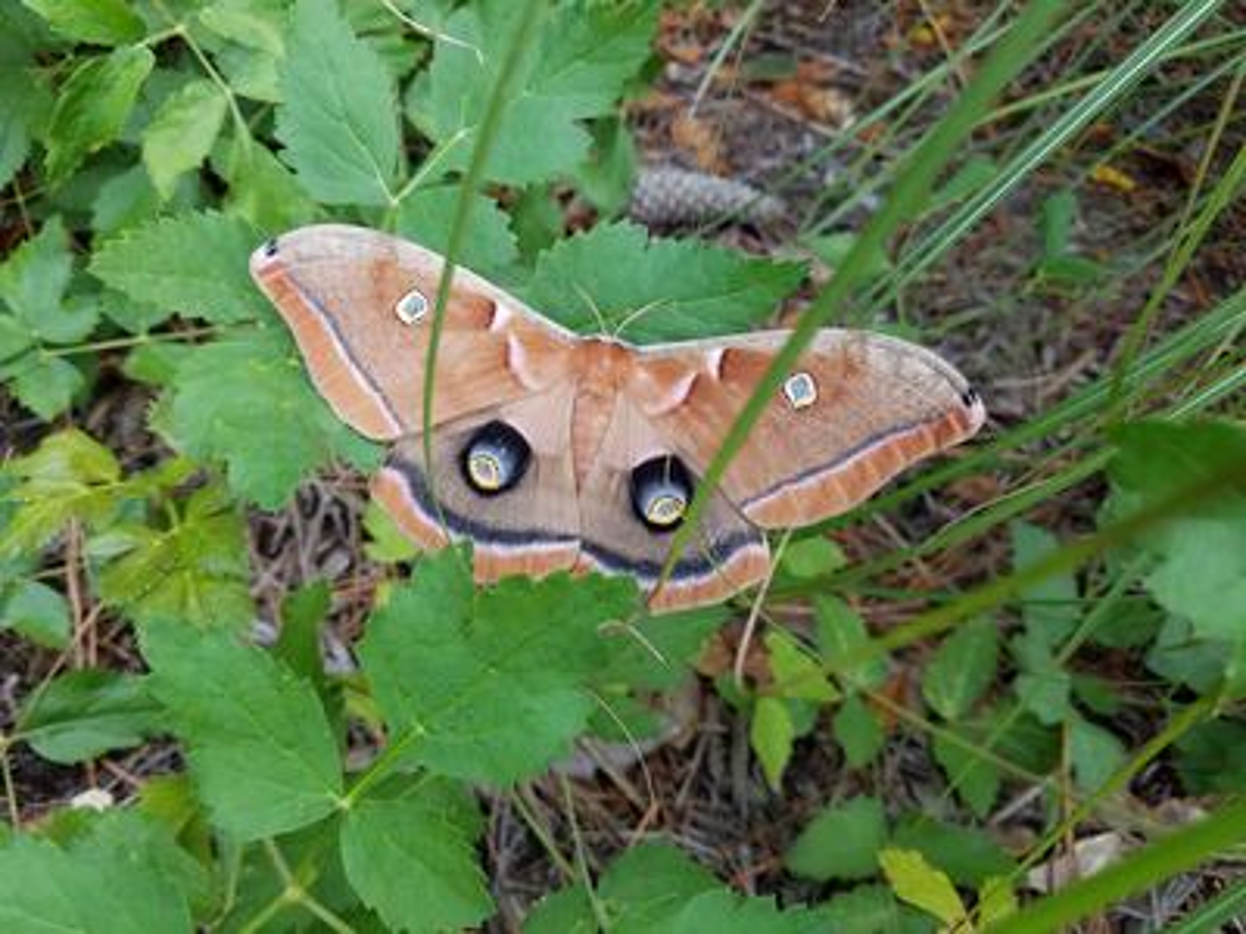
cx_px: 623
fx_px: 936
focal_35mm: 26
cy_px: 467
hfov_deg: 67.3
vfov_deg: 53.1
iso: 50
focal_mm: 4.2
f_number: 1.7
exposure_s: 1/154
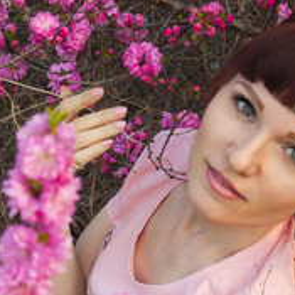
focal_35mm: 115
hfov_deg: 15.1
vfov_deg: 15.1
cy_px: 165
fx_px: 1110
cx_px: 221
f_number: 6.3
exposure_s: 1/160
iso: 200
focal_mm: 35
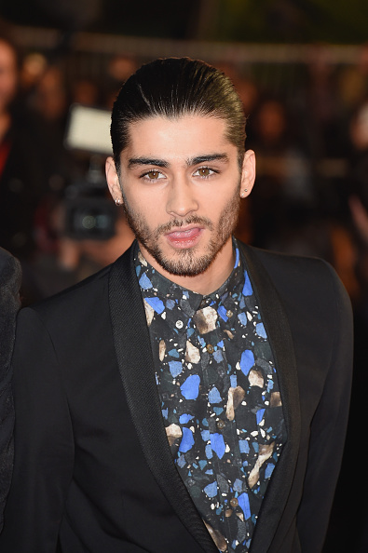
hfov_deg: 4.6
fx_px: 4608
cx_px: 184
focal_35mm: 300
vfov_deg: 6.9
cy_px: 276
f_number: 7.1
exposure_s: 1/160
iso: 1250
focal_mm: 300
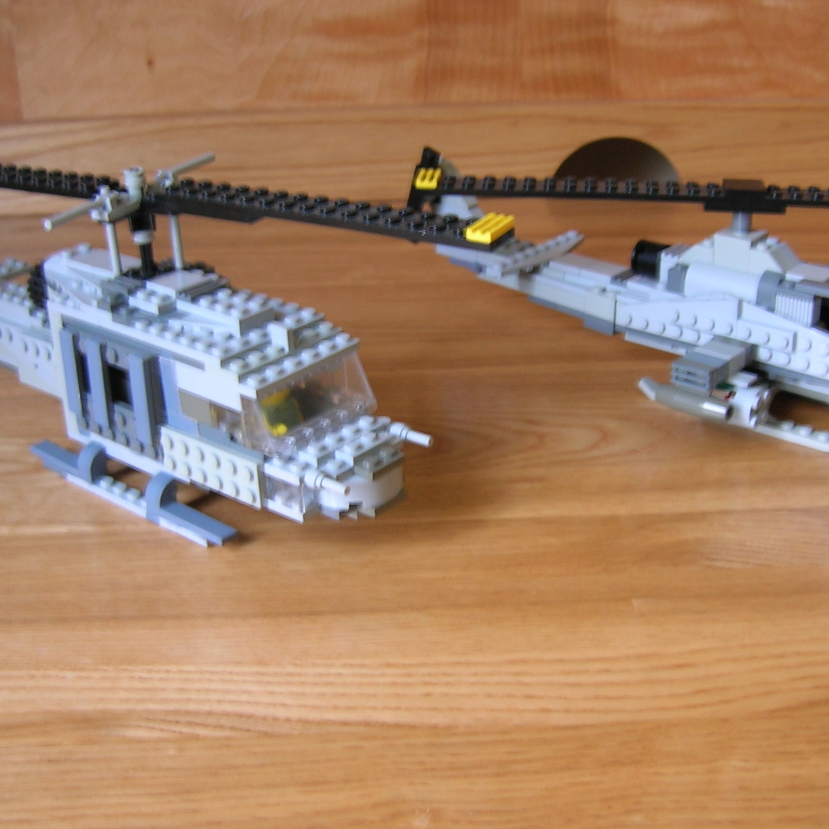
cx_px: 450
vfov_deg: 36.1
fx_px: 1273
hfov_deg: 36.0
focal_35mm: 47
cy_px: 426
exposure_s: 1/4.1
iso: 50
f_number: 2.9
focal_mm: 5.7
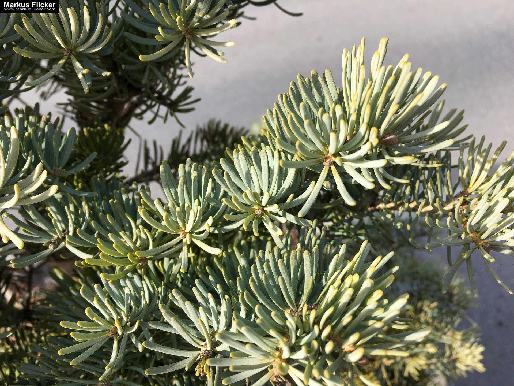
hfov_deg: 61.7
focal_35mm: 29
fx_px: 431
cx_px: 257
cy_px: 193
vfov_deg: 48.2
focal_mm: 4.15
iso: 25
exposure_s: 1/570
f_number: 2.2
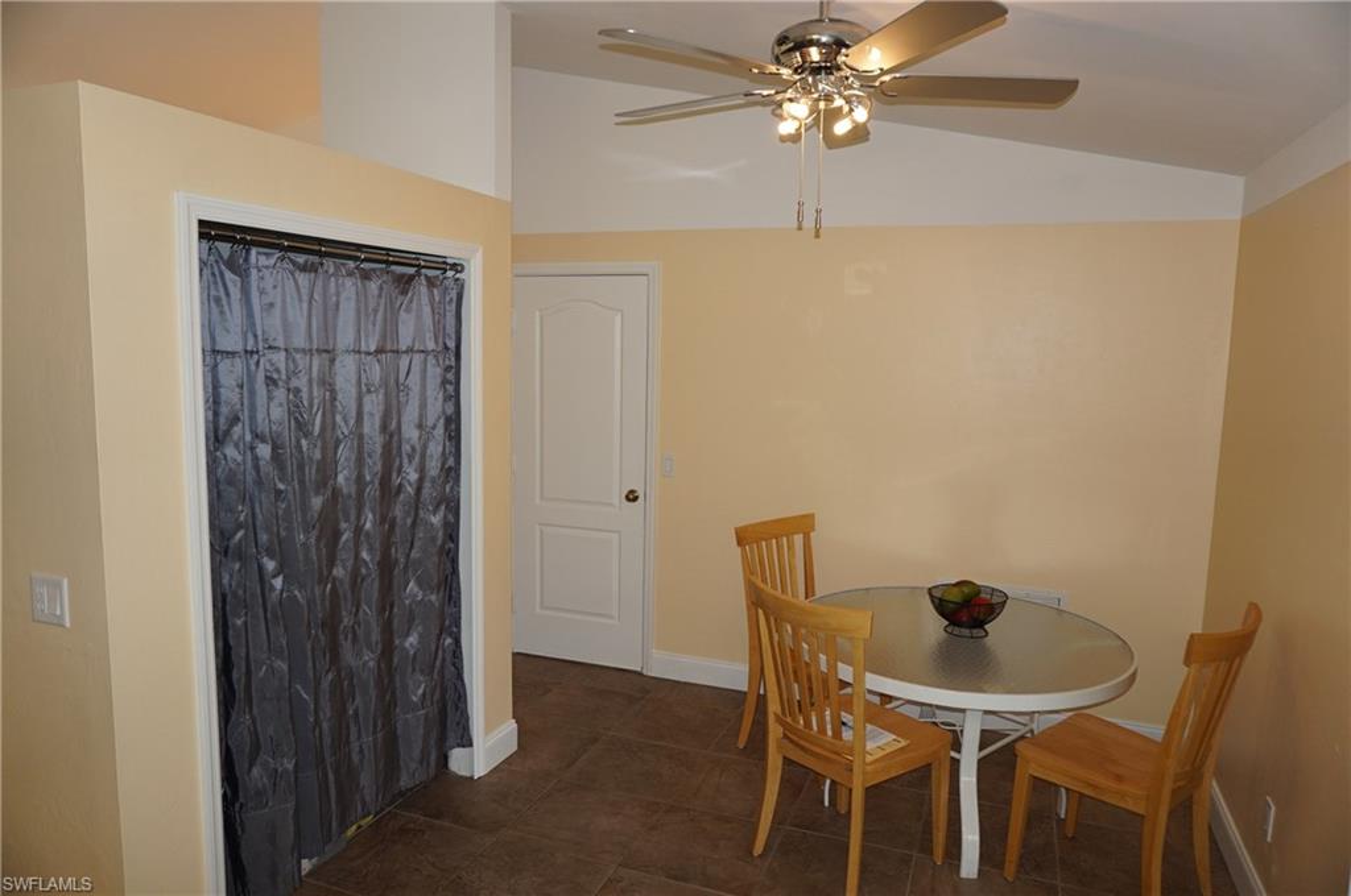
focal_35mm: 24
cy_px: 448
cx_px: 676
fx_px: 900
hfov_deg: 73.8
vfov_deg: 53.0
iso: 400
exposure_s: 1/160
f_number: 4
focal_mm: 16
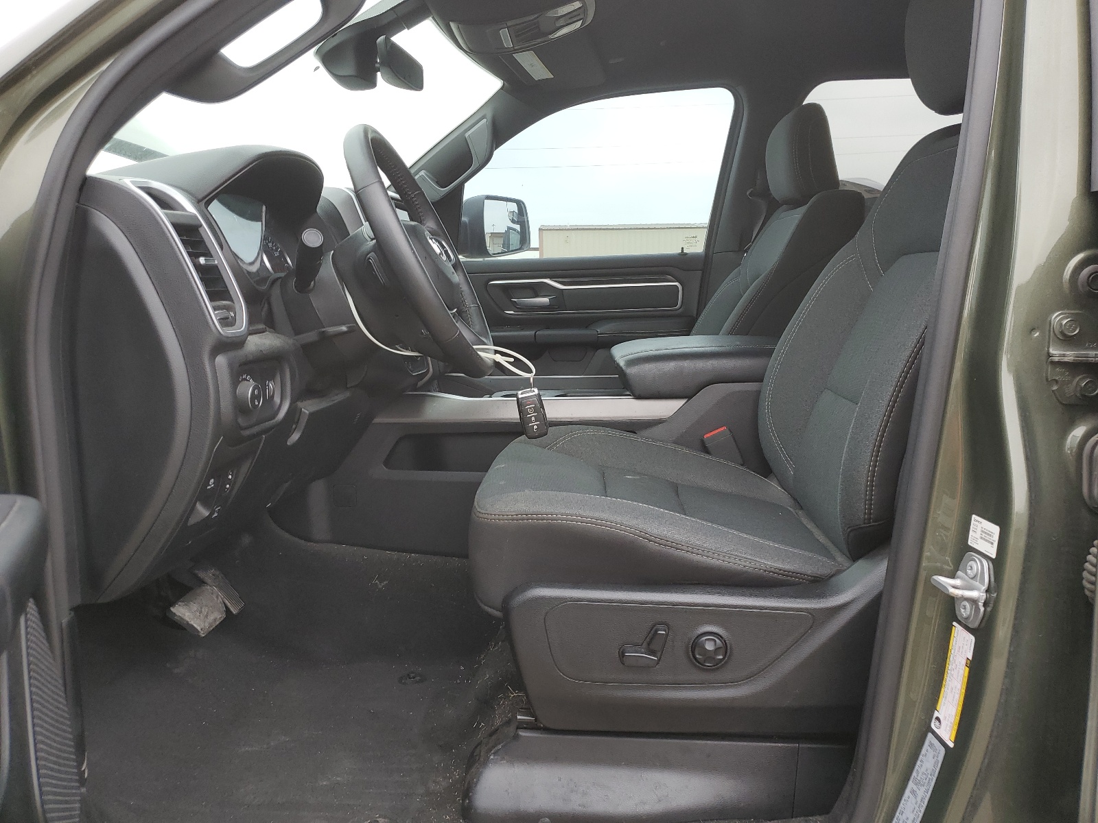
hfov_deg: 67.3
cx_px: 549
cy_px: 412
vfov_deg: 53.1
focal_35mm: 26
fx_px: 825
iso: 51
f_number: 1.5
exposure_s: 1/120
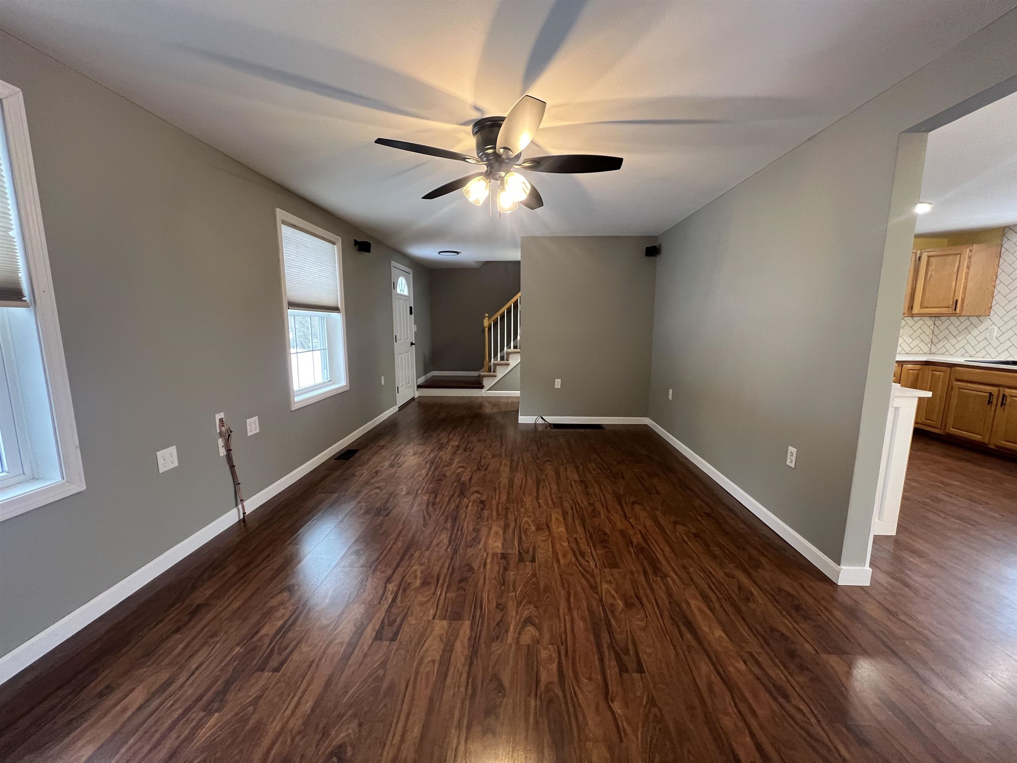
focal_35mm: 13
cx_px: 508
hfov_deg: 106.2
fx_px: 382
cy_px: 382
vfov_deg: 89.9
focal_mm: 1.57
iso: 320
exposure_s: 1/60
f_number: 1.8
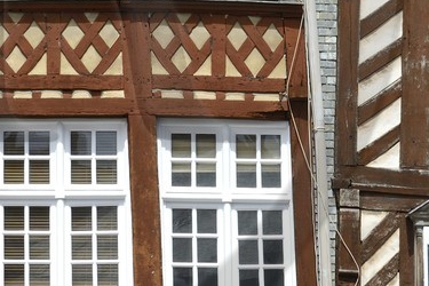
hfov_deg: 8.5
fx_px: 2848
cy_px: -43
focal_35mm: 239
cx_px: -73
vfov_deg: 5.7
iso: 200
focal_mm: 56
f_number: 13
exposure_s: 1/200
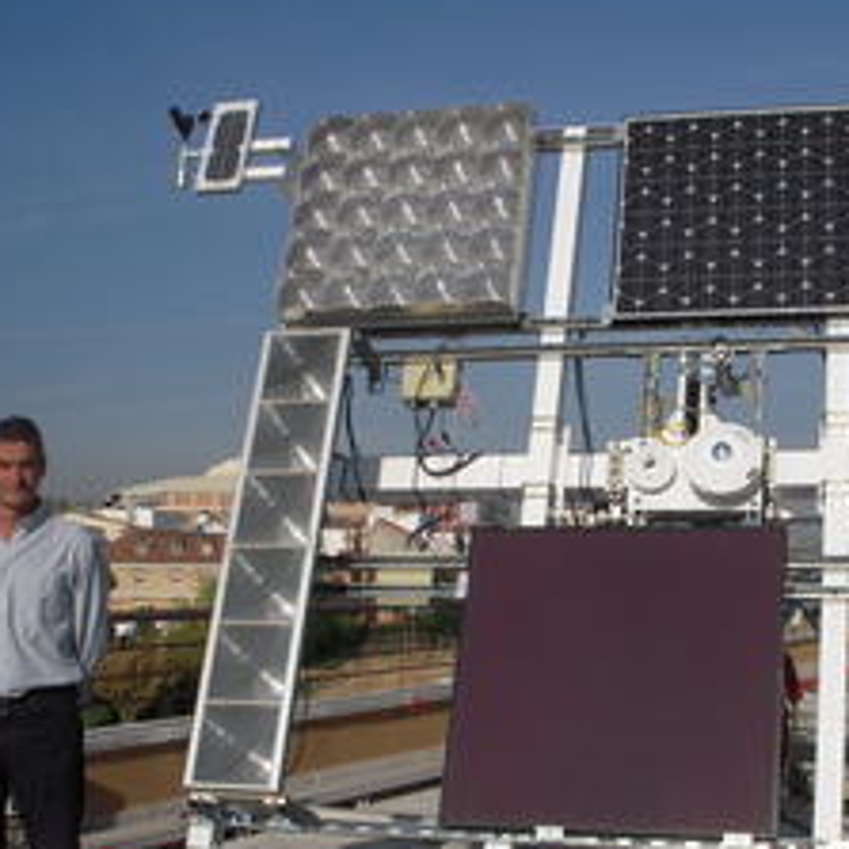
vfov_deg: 31.0
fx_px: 1526
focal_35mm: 55
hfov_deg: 31.0
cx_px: 527
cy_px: 510
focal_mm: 6.3
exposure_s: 1/640
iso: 100
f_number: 6.6
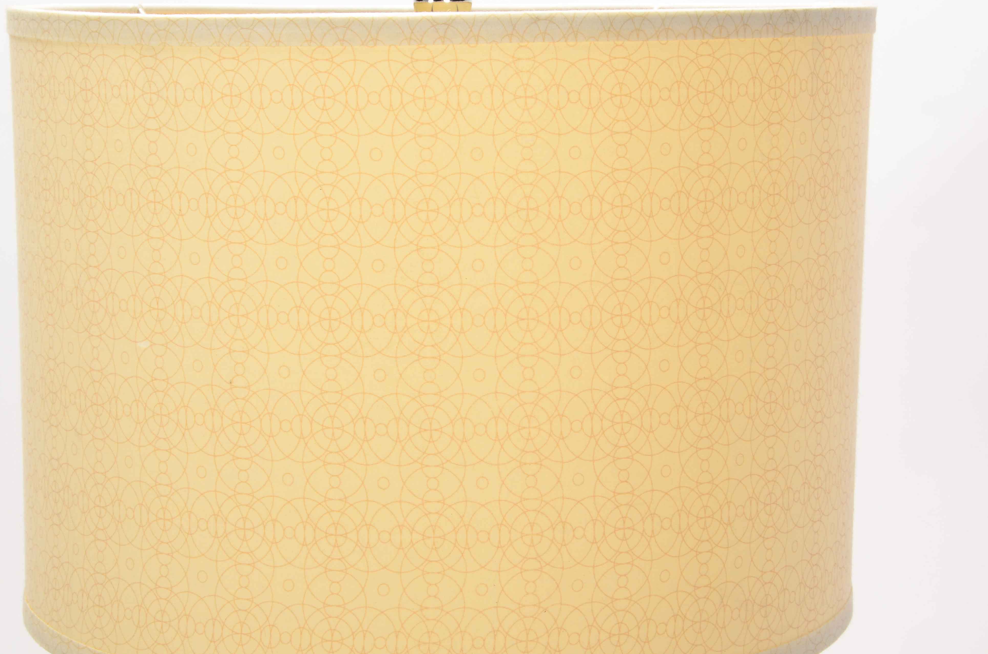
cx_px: 459
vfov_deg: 14.2
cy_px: 370
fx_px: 2629
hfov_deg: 21.3
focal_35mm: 96
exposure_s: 1/160
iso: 200
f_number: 16
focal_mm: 50
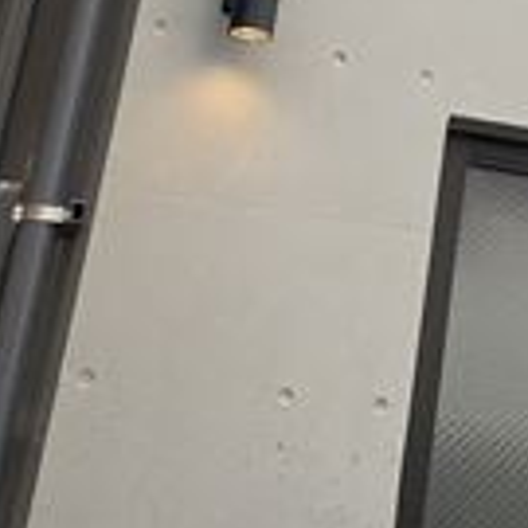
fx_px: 1881
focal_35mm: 109
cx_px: 903
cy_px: -278
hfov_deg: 14.4
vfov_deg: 14.8
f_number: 1.8
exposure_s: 1/446
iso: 32
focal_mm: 4.25
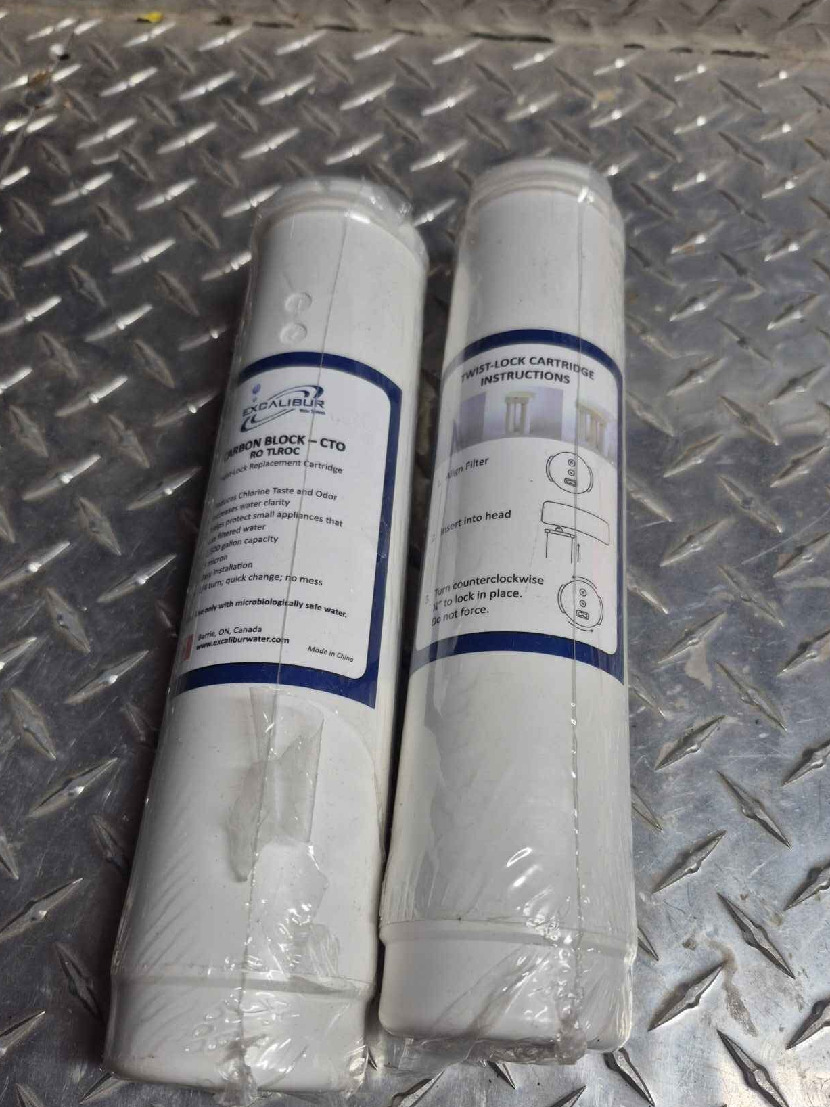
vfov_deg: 65.0
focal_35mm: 27
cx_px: 446
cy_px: 629
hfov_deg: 51.3
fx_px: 863
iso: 32
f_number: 1.8
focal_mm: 5.4
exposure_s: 1/120
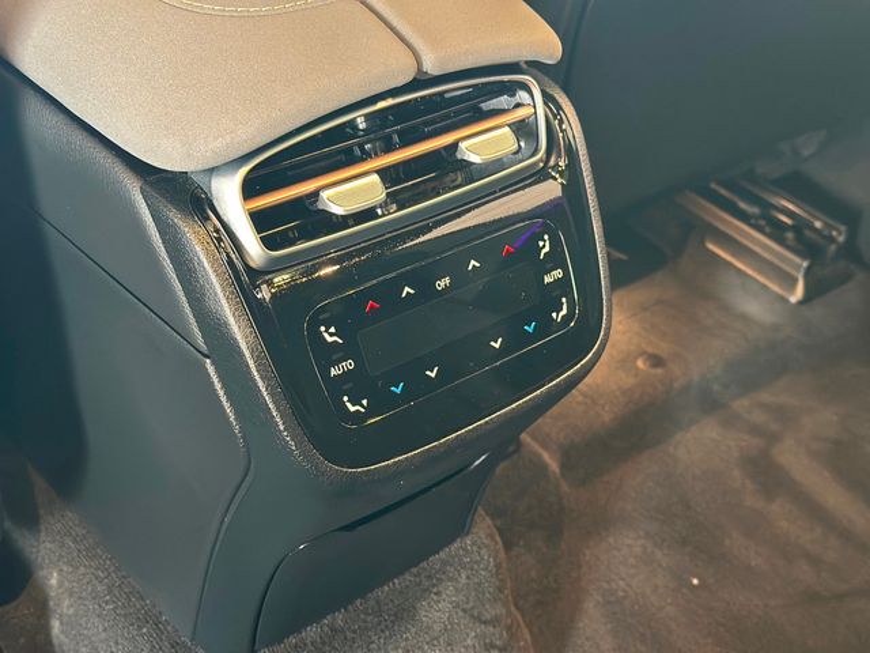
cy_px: 326
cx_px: 435
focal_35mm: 48
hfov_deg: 39.7
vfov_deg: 30.3
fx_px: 1206
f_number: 1.78
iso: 640
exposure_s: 1/30
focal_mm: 6.86
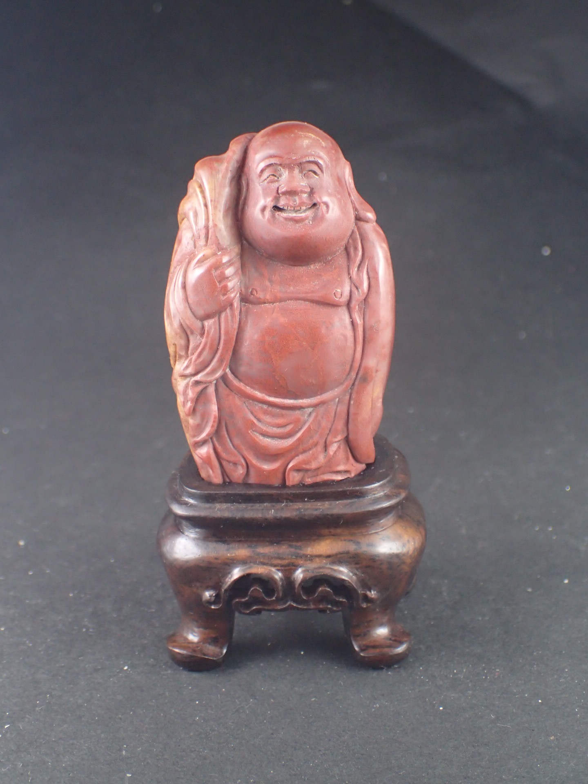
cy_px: 392
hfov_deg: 31.5
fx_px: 1042
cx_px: 294
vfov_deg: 41.2
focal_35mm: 46
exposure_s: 1/200
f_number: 3.1
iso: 500
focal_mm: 8.41
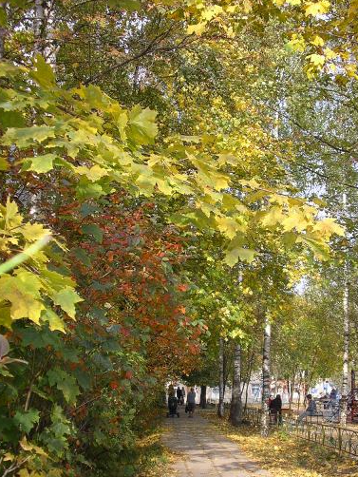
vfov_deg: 29.7
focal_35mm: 65
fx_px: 896
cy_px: 295
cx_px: 216
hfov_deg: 22.6
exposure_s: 1/250
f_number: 3.3
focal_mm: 7.8
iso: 64
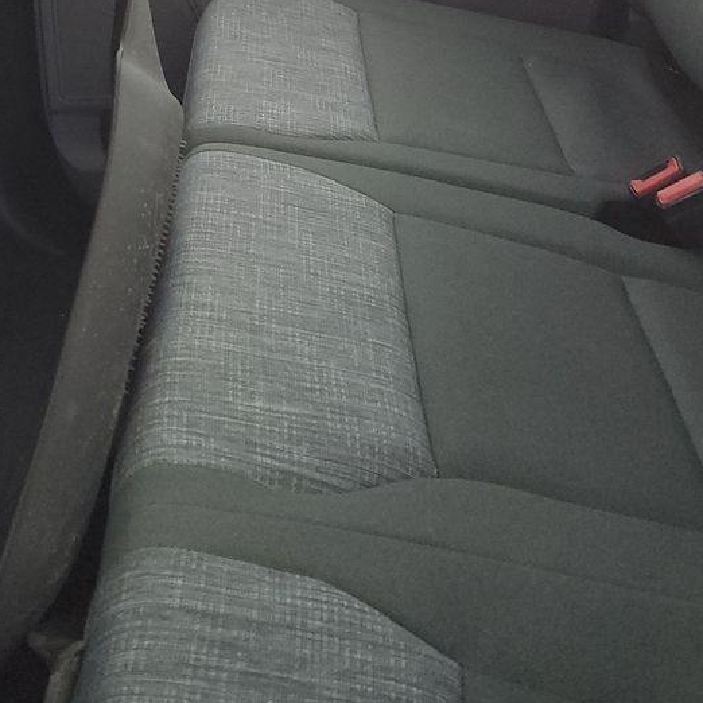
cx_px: 232
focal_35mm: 65
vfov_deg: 24.8
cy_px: -59
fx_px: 1493
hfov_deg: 26.3
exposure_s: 1/59
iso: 759
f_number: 1.8
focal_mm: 6.7
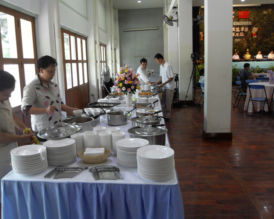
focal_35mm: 30
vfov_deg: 48.5
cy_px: 109
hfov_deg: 58.7
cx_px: 124
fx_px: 243
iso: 100
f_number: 2.8
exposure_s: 1/45
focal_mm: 6
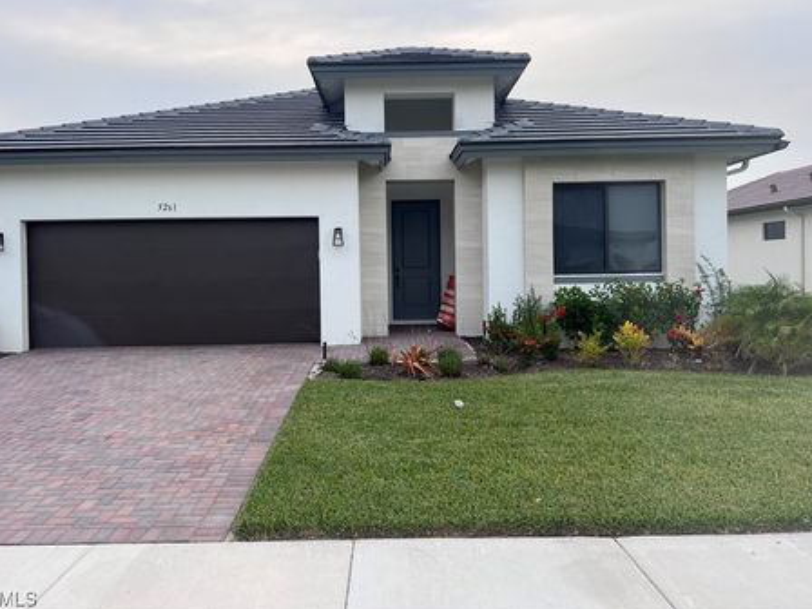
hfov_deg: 61.6
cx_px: 381
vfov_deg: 48.2
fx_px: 680
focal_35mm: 29
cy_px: 278
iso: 50
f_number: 1.5
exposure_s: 1/578
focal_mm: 5.7
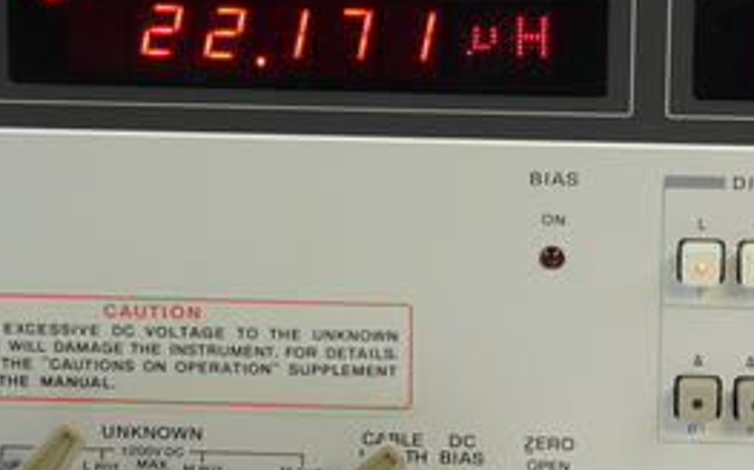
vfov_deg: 4.6
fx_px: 5832
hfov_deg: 7.4
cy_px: 301
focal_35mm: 284
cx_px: 252
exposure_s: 1/3.2
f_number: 8
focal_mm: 88
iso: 200
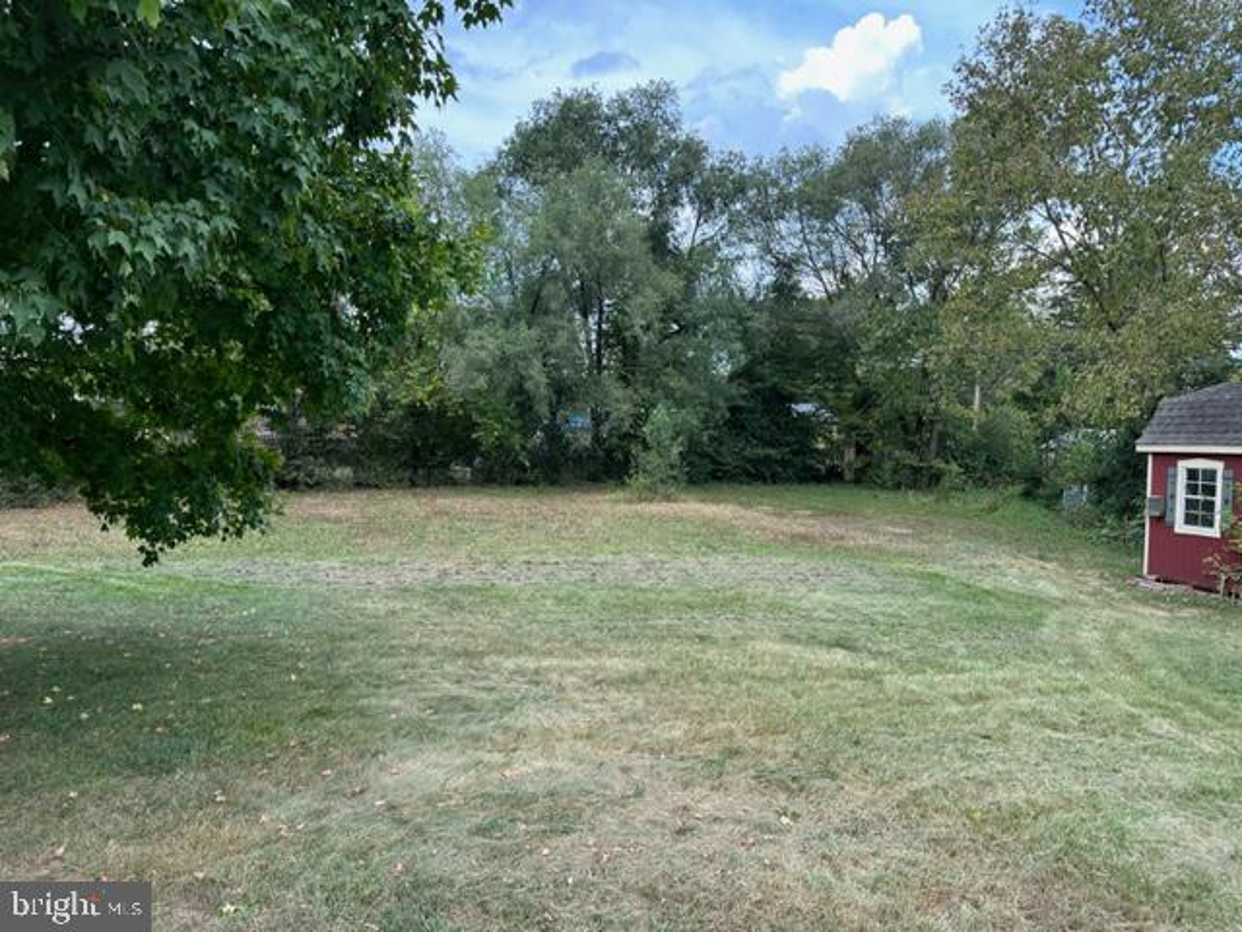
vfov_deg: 56.8
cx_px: 621
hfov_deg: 71.6
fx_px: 861
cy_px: 466
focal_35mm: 24
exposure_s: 1/718
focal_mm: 6.86
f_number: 1.78
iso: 80
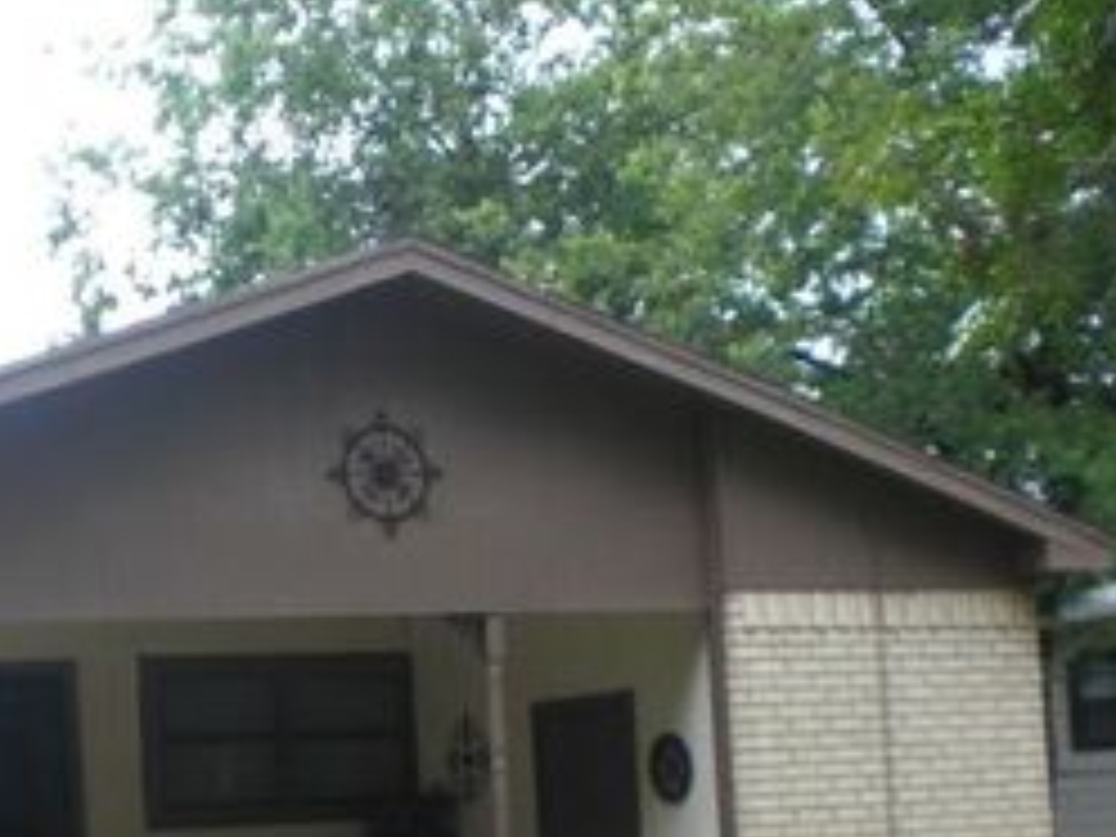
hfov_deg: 28.7
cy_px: 673
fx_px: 2128
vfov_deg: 22.0
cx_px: 200
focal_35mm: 66
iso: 64
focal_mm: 6.3
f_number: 3.1
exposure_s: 1/160
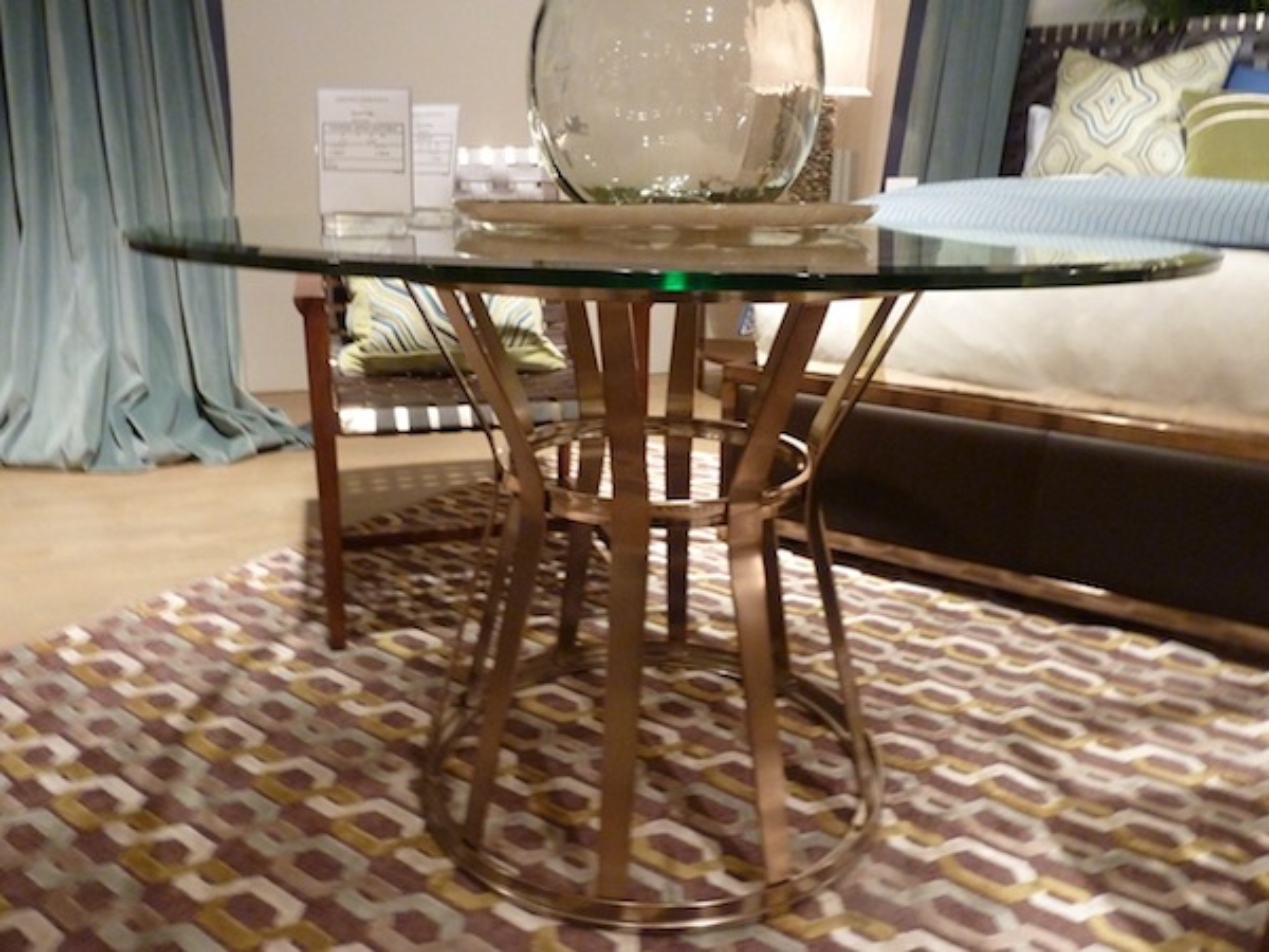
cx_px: 634
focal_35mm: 25
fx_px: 916
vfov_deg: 54.9
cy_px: 476
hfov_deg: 69.4
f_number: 3.3
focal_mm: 4.1
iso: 400
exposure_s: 1/8
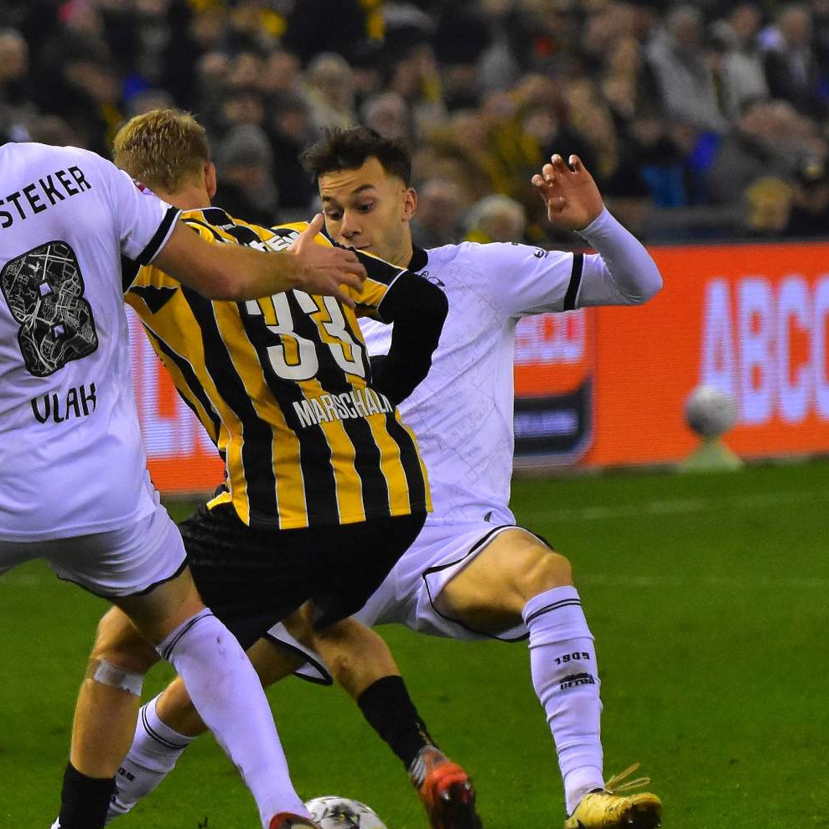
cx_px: 220
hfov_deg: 4.4
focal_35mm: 396
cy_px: 469
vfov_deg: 4.4
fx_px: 10729
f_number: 2.8
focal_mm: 160
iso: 2500
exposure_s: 1/1000
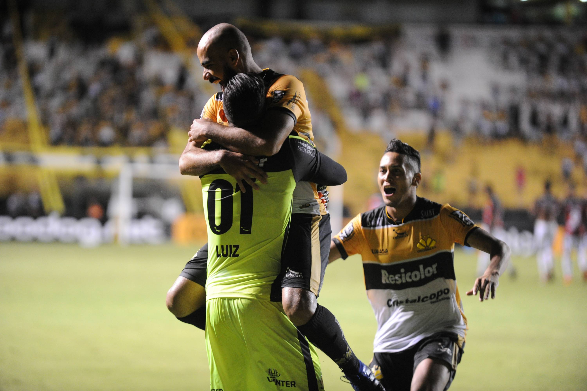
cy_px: 196
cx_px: 294
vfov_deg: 6.9
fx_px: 3259
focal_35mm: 200
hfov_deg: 10.3
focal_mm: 200
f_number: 2.8
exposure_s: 1/500
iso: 5000
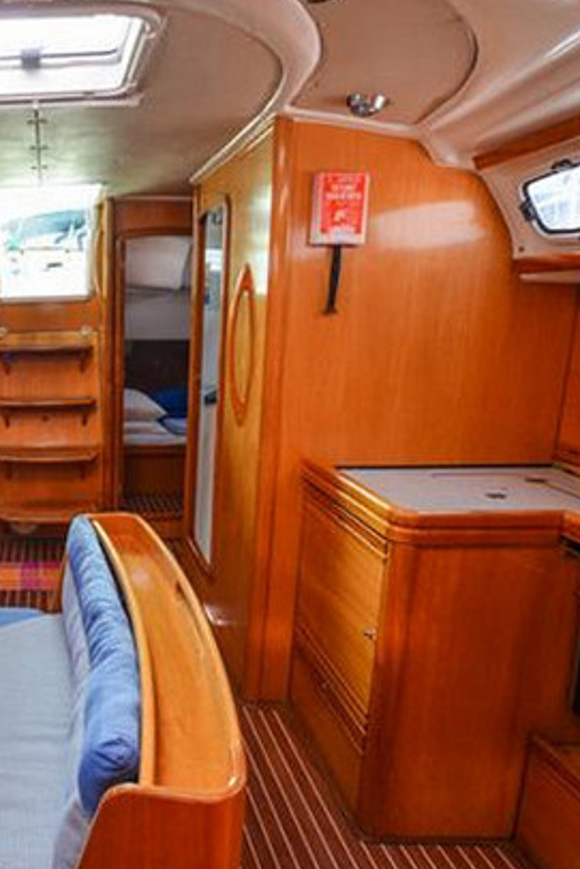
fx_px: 628
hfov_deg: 43.4
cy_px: 431
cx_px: 17
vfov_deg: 69.4
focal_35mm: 26
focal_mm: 17
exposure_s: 1/125
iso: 800
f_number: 5.6
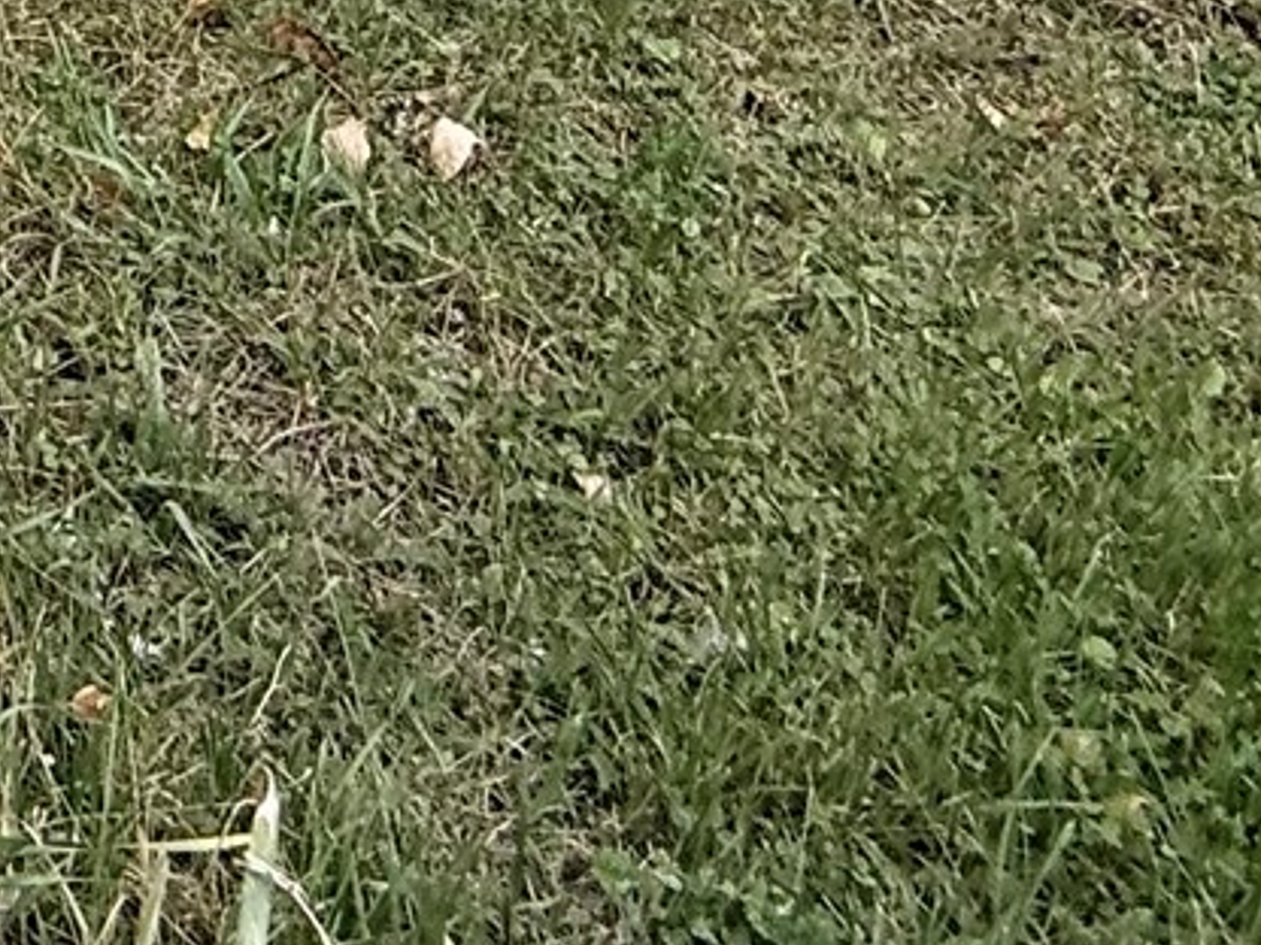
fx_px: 2514
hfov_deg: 23.5
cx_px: -537
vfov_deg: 14.1
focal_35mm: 69
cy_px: -1363
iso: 64
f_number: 2.2
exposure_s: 1/455
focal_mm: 2.22
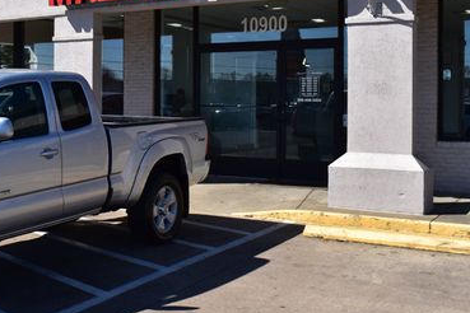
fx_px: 679
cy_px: 99
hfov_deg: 37.0
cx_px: 103
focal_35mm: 52
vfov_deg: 25.8
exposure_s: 1/500
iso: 320
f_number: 11
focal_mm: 20
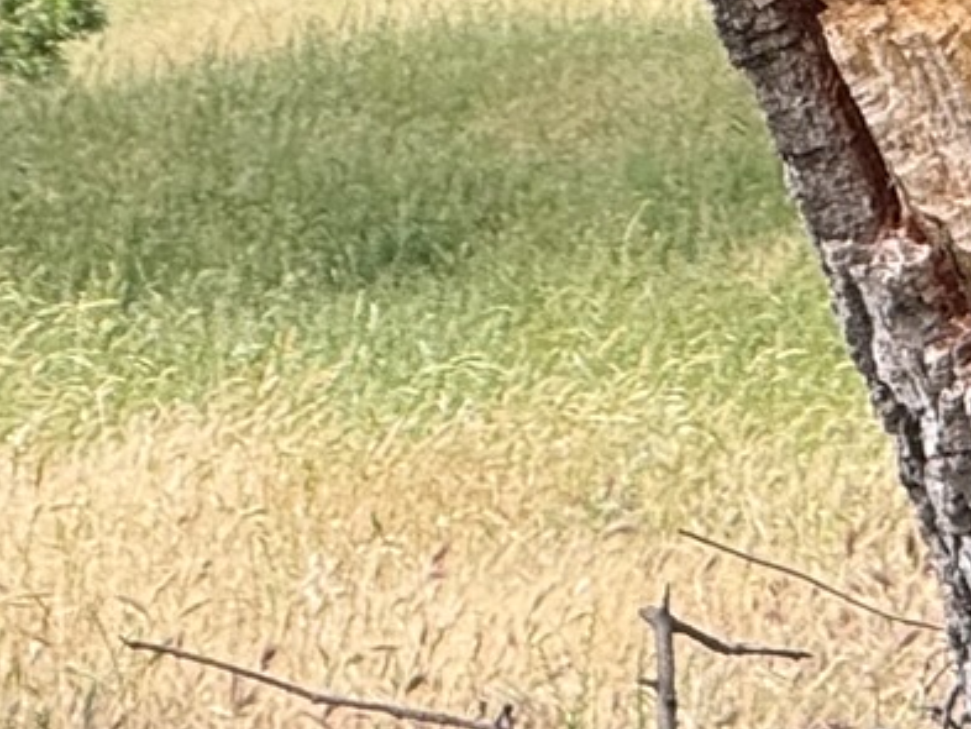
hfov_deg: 3.2
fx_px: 17537
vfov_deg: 2.4
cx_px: 1043
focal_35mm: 625
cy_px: -949
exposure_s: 1/260
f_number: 2.8
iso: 64
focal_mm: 15.66
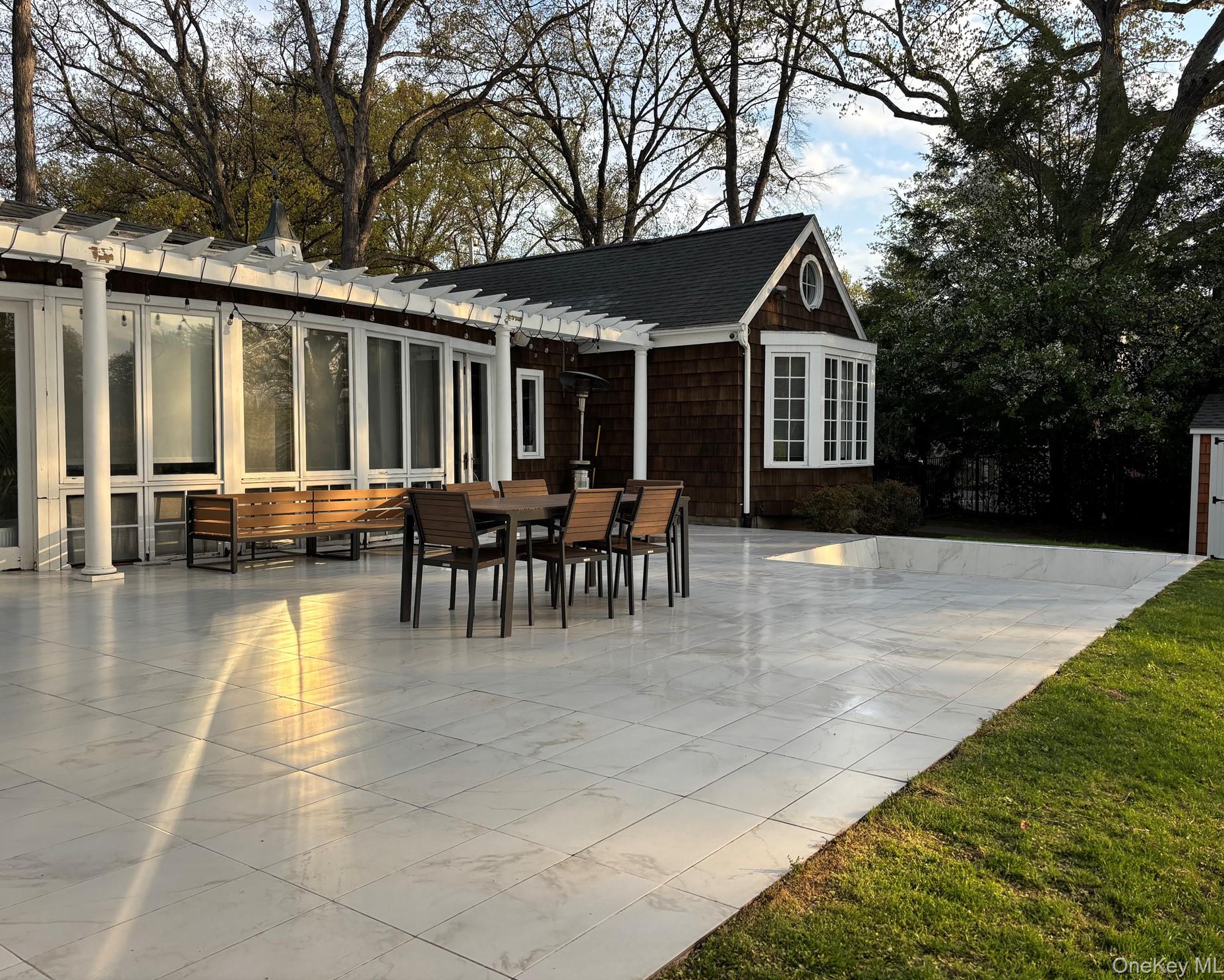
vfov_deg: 51.5
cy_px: 474
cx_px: 571
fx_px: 1014
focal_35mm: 28
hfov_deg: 62.1
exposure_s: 1/711
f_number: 1.6
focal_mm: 5.96
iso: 50
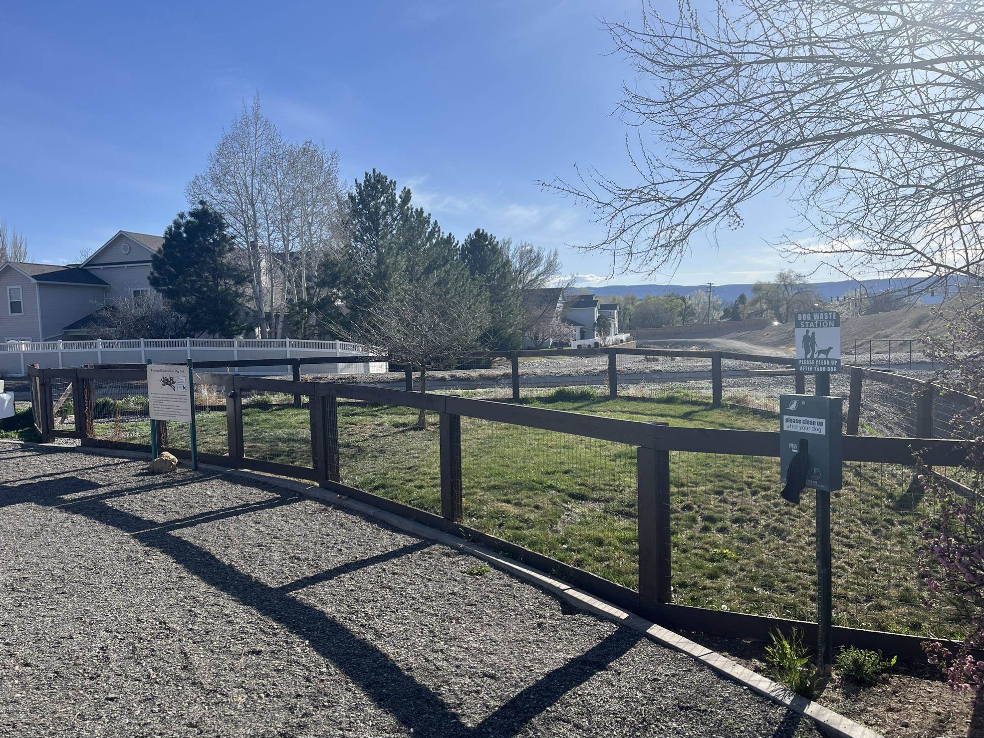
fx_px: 768
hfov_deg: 65.3
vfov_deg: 51.4
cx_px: 486
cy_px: 376
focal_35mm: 27
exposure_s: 1/4484
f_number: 1.6
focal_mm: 5.1
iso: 50
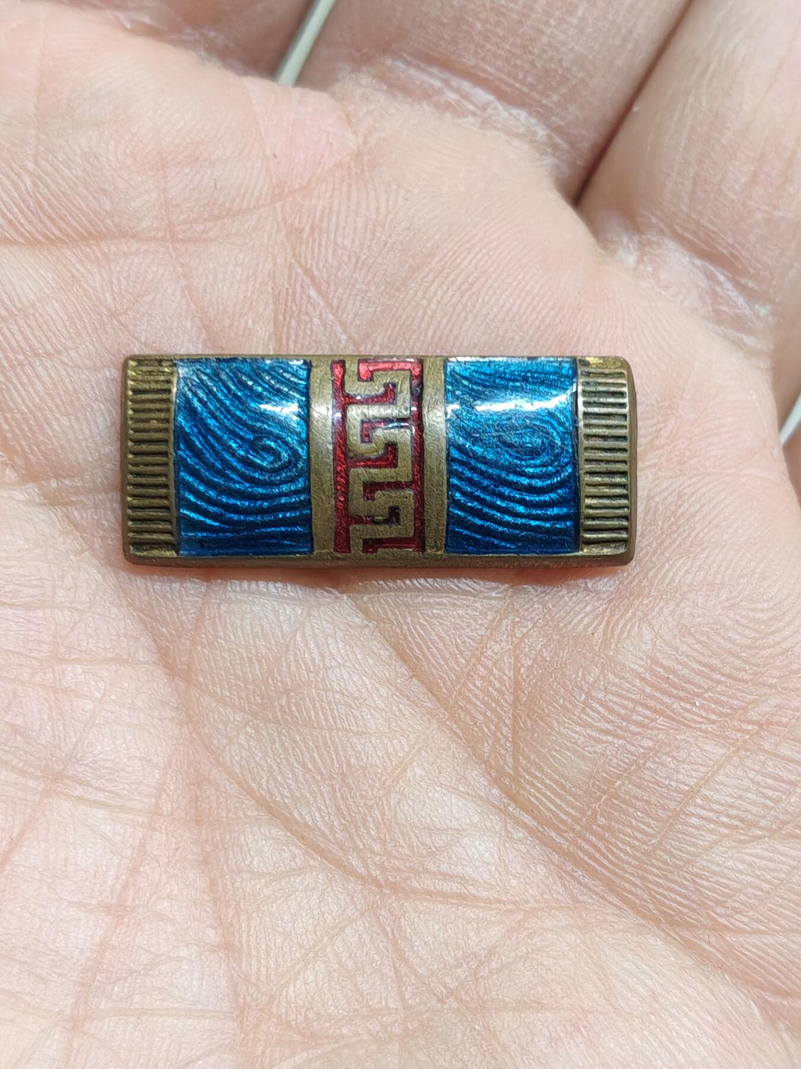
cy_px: 534
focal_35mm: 51
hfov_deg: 28.6
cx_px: 400
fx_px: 1573
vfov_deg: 37.5
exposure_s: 1/50
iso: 938
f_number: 1.88
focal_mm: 4.84
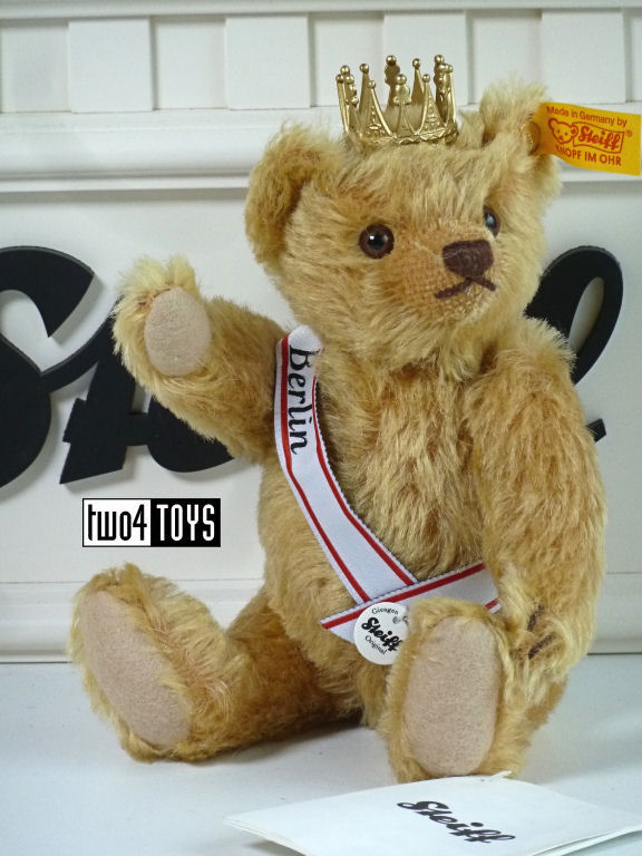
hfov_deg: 6.1
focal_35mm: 242
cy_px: 428
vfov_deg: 8.2
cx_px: 321
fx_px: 5984
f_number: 4.7
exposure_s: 1/100
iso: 320
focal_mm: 39.7
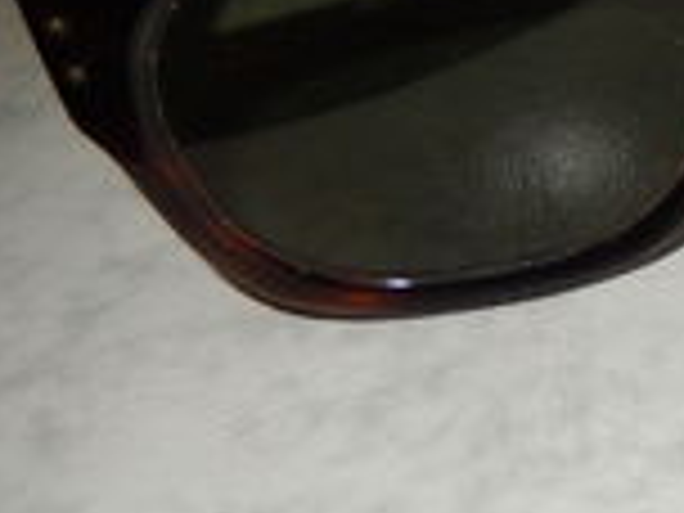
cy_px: 122
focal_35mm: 99
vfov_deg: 14.9
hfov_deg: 15.9
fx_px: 1956
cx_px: 1341
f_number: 3.4
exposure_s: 1/30
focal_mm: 4.5
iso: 200
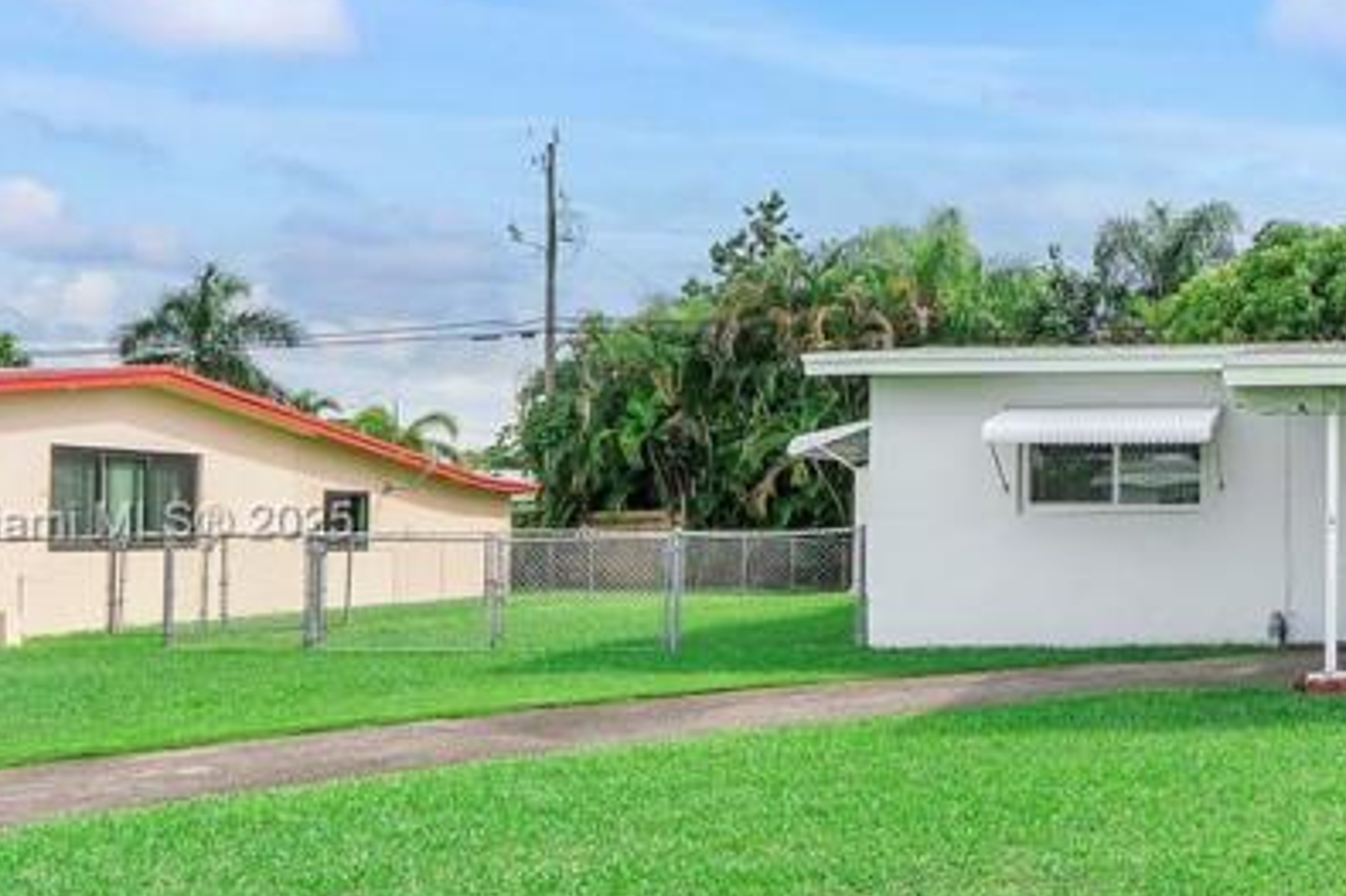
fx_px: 1532
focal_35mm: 41
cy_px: 525
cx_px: 1458
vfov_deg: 32.5
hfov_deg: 39.4
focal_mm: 10
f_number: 9
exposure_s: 1/800
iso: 400
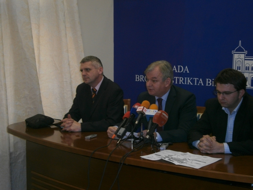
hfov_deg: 32.2
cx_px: 126
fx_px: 439
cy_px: 95
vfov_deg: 24.4
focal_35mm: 60
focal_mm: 10.7
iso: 200
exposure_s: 1/50
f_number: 3.9
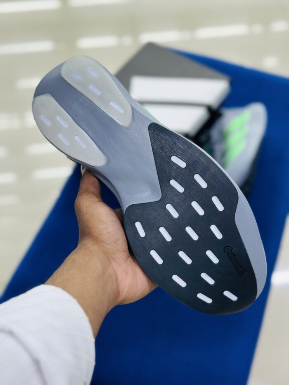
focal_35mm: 48
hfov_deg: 30.3
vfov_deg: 39.7
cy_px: 192
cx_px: 144
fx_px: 534
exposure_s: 1/100
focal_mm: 6.86
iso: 64
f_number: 1.78
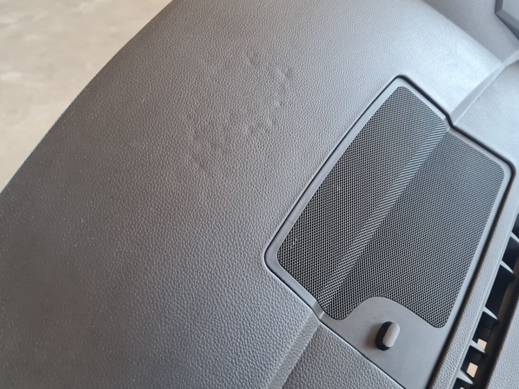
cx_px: 293
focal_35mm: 33
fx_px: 495
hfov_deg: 55.2
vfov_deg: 42.9
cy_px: 196
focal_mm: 5.4
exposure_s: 1/50
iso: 320
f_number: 1.8
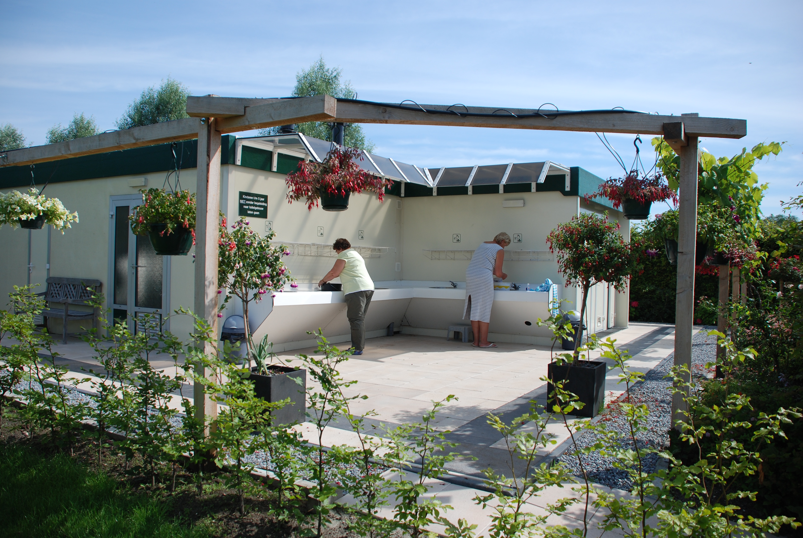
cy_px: 269
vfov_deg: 43.7
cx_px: 402
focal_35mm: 30
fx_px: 670
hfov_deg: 61.9
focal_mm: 20
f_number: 4
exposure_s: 1/1000
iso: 125
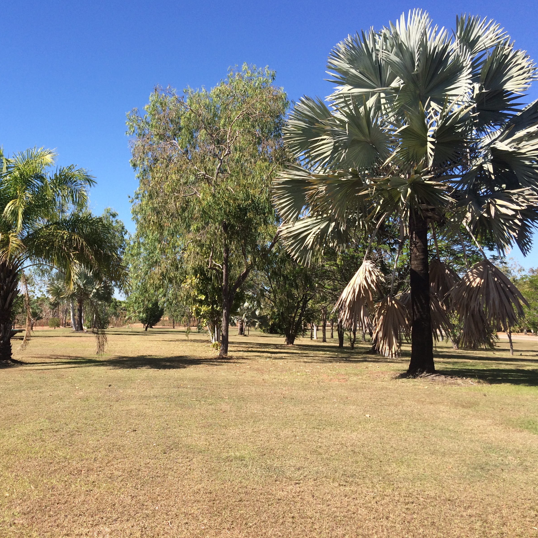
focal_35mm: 35
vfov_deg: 47.2
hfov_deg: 46.7
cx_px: 192
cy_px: 263
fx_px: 615
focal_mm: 4.15
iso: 32
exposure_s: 1/1414
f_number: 2.2
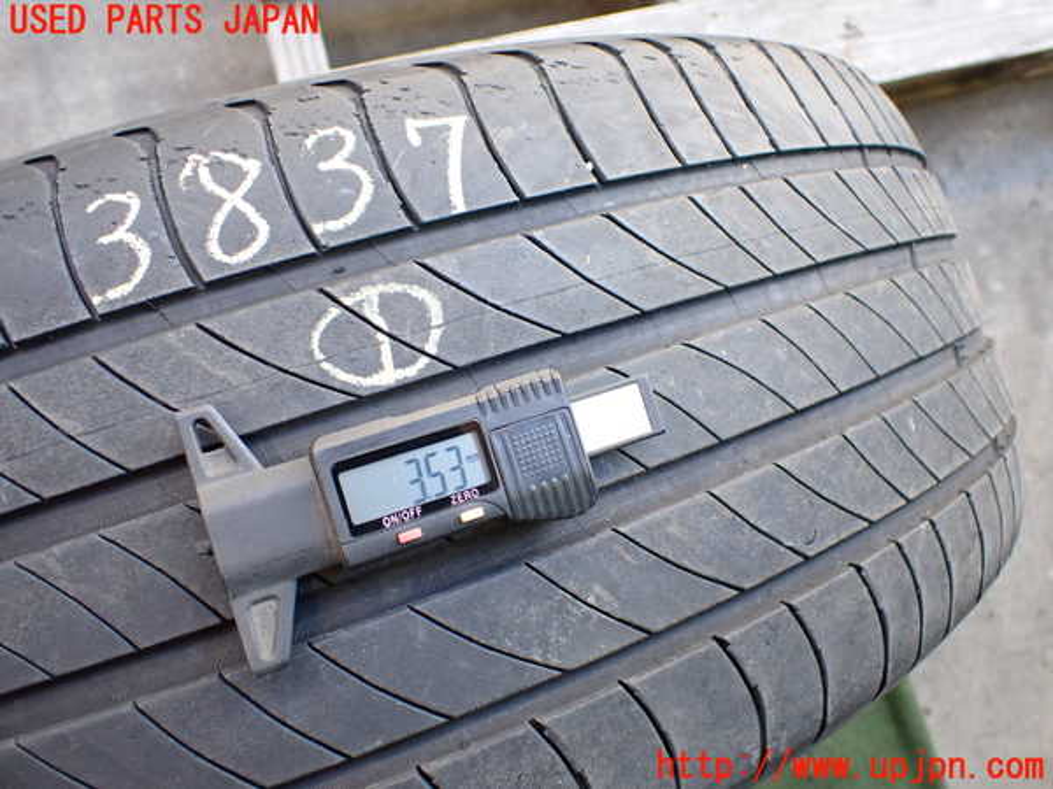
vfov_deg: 46.8
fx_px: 913
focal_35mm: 30
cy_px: 394
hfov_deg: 60.0
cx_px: 526
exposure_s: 1/125
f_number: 2.3
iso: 400
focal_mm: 5.4
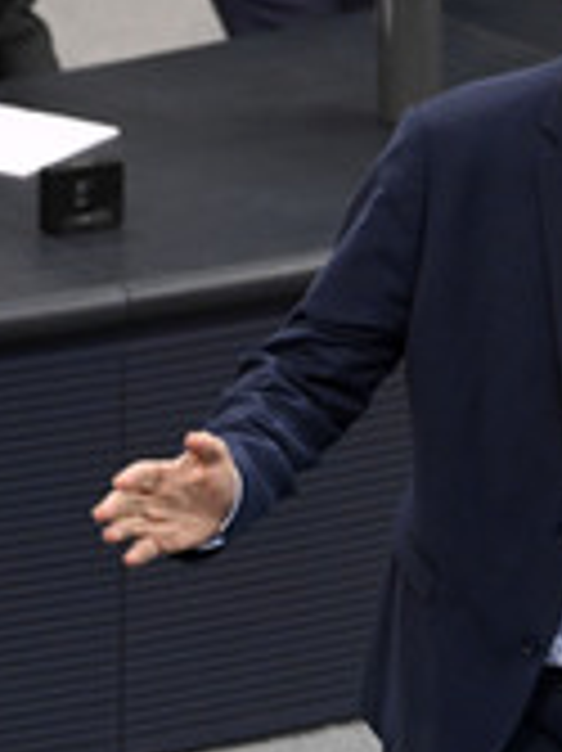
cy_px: 401
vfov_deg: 3.8
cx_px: 780
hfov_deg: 2.9
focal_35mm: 520
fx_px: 11271
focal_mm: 200
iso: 8000
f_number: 5.6
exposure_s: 1/250
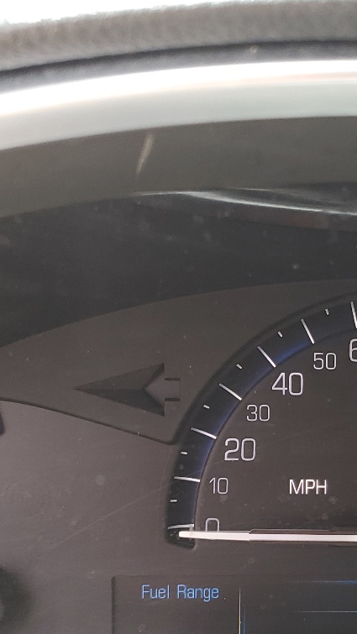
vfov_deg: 34.4
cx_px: 383
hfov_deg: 19.3
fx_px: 1009
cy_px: 445
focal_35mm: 60
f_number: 1.5
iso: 50
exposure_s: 1/123
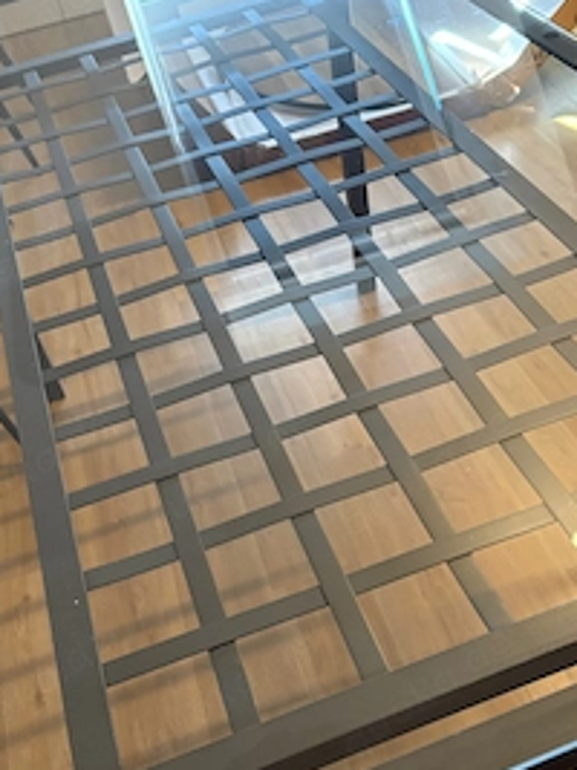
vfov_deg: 47.1
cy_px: 516
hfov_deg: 36.7
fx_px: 867
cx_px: 332
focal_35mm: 39
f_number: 1.6
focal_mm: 5.96
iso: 320
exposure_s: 1/50
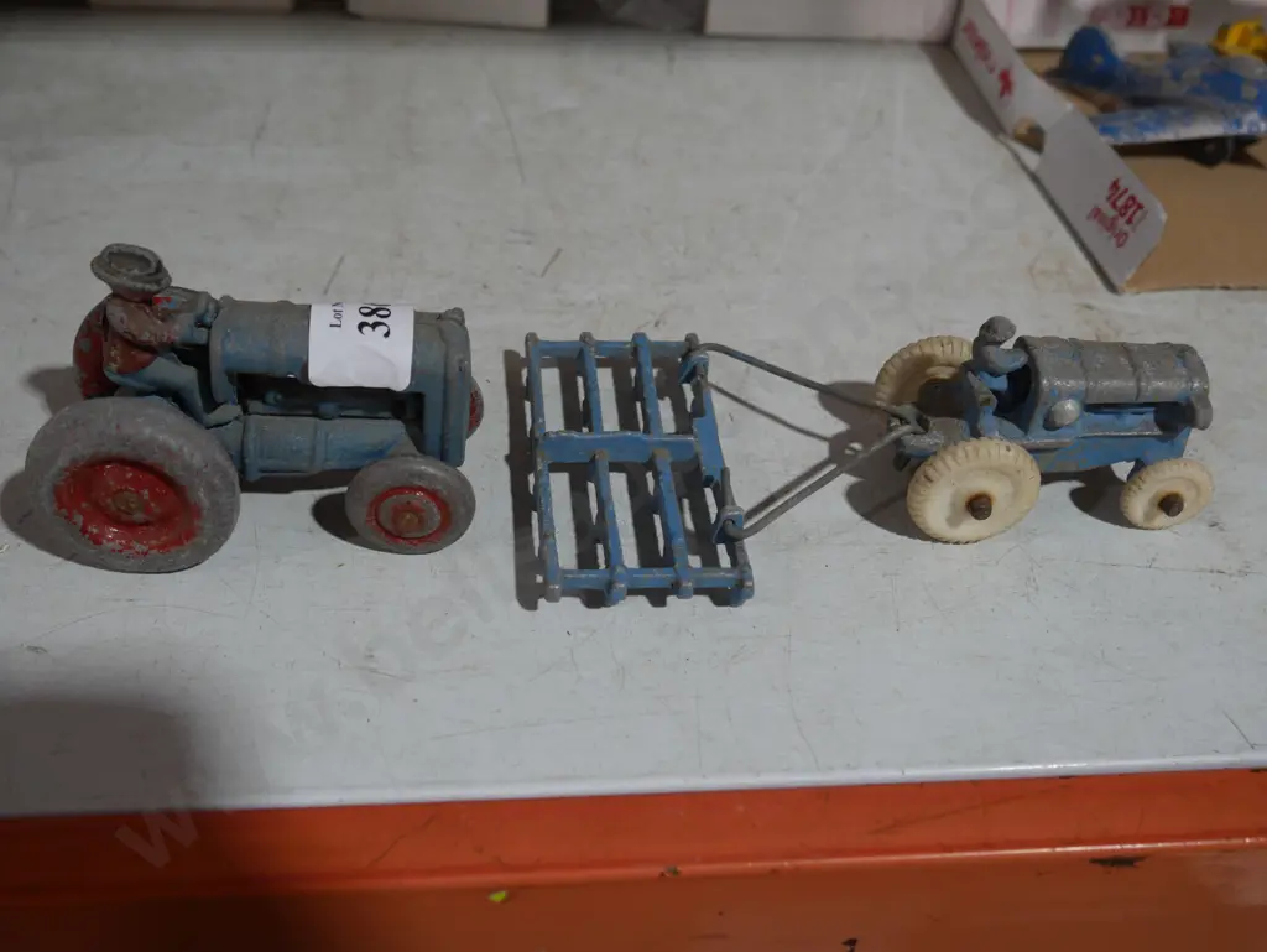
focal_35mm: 38
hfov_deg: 49.0
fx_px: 1392
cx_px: 634
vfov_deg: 37.8
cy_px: 476
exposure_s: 1/60
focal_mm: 19
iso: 250
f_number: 4.1
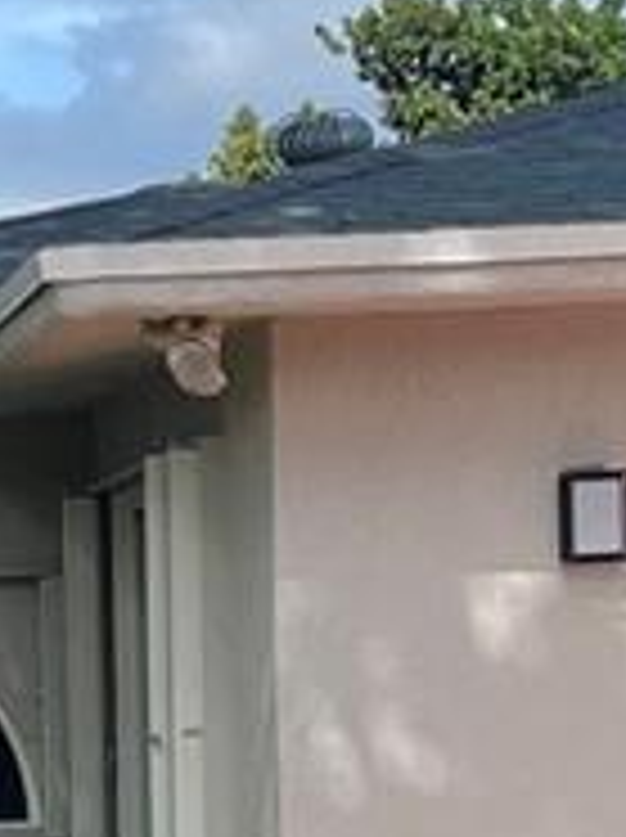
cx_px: -504
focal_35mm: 168
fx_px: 4060
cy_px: 1048
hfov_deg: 8.5
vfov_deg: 11.5
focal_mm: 5.1
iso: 50
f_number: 1.6
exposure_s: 1/2632
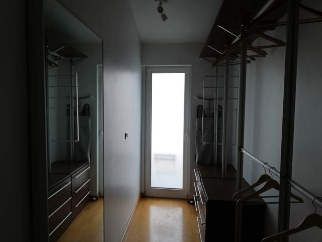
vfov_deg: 53.1
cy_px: 121
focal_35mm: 26
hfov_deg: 67.3
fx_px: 242
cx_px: 161
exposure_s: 1/50
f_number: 2.2
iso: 50
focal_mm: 3.81
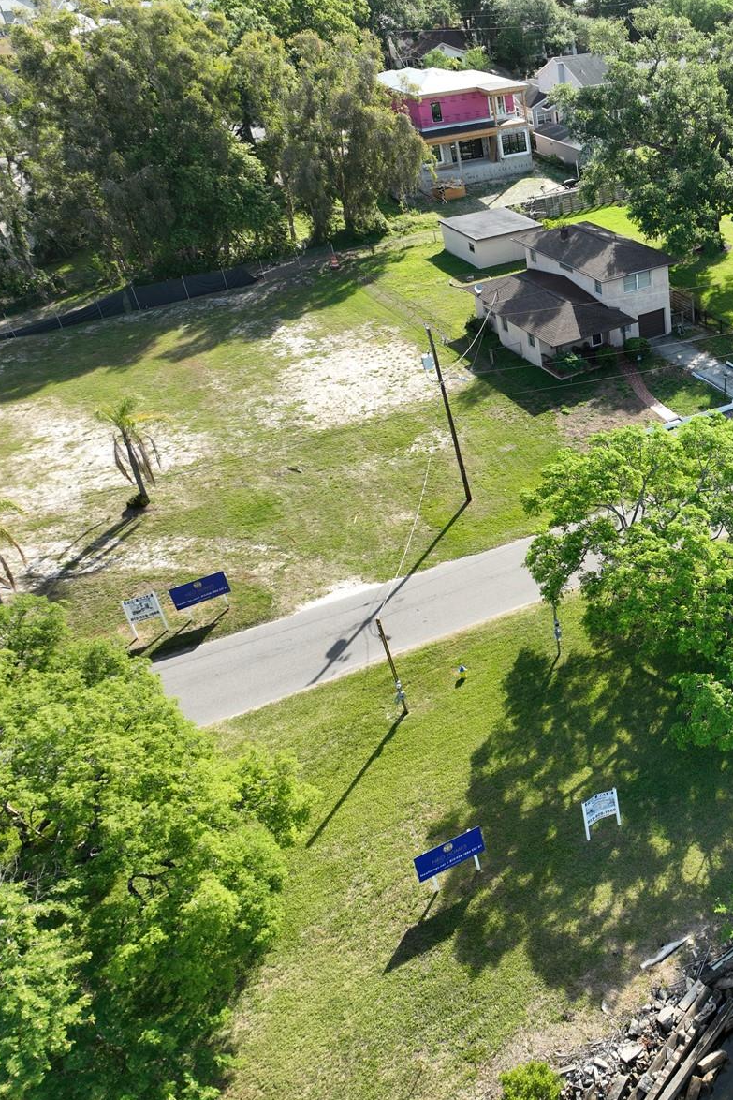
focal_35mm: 34
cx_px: 737
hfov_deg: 35.2
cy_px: 541
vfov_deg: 55.8
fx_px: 1038
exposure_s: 1/800
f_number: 2.8
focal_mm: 12.29
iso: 110
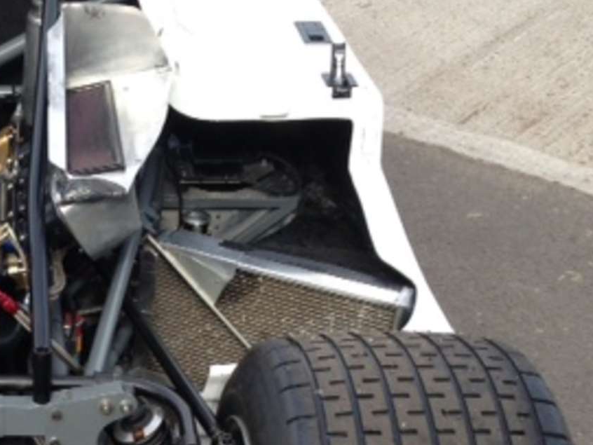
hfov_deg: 23.6
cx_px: -38
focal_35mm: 78
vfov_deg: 18.5
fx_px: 1337
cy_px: 435
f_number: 2.4
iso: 50
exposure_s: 1/471
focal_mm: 4.12
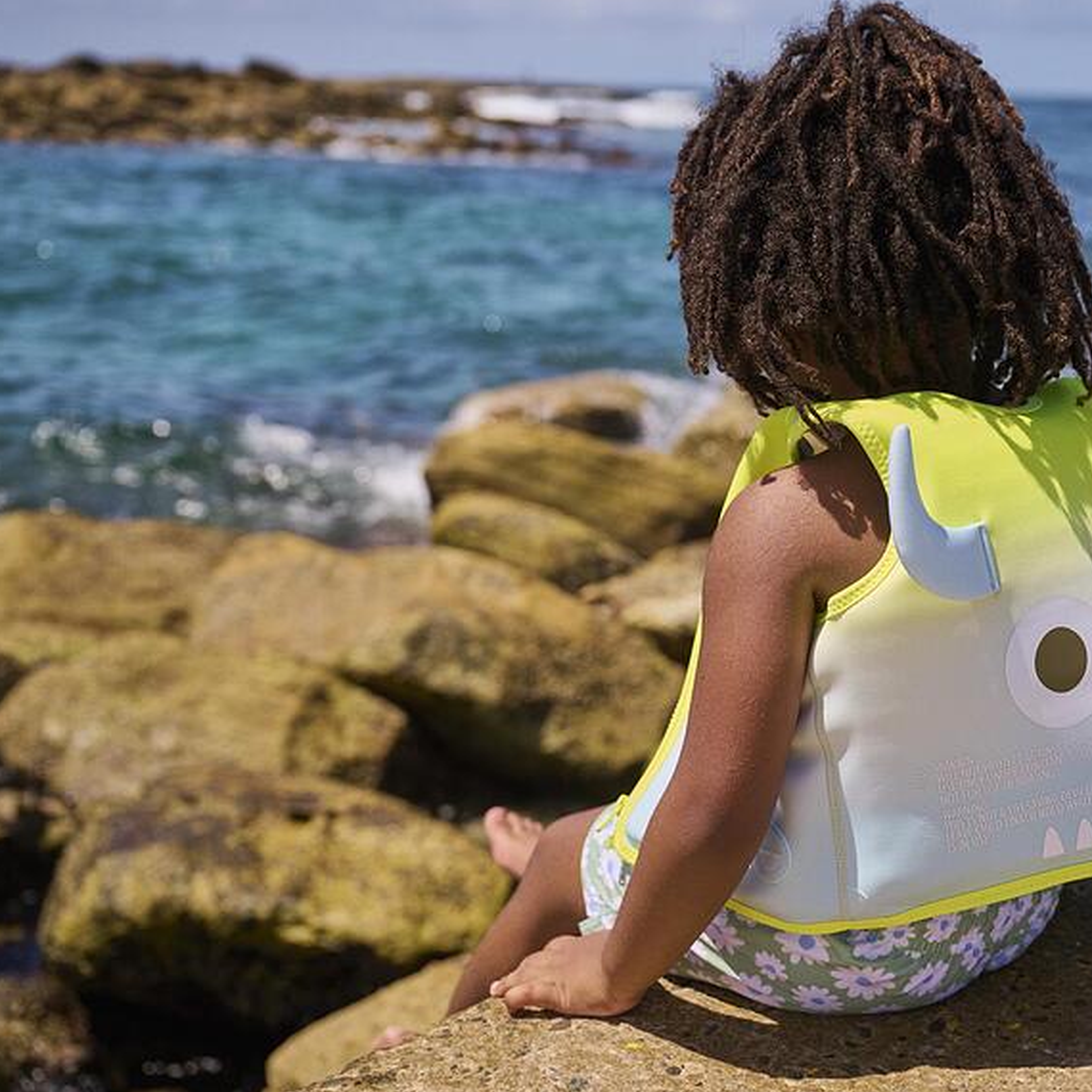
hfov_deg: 31.7
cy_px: 548
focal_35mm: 53
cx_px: 788
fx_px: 1892
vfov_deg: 32.2
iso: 200
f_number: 4
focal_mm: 41
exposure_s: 1/2500
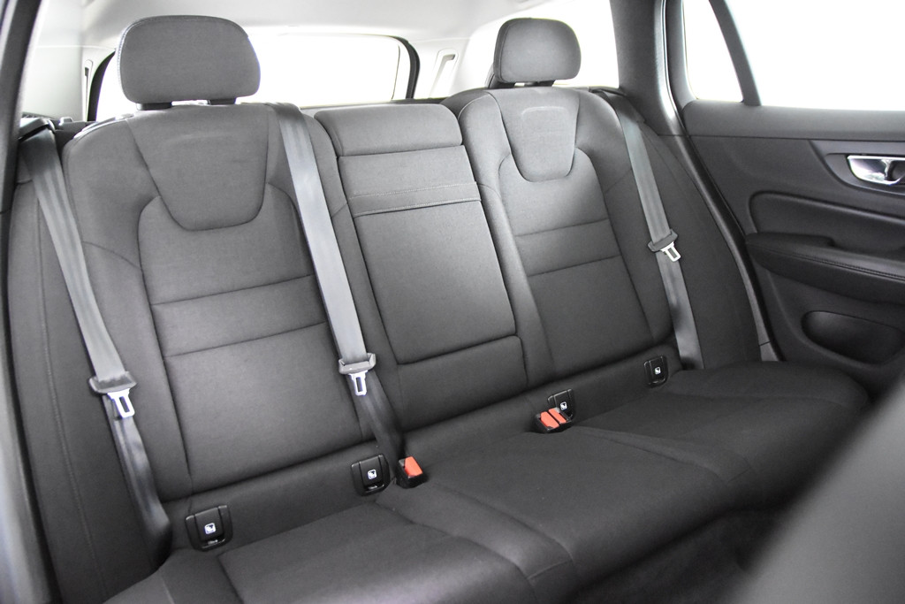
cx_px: 452
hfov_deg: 70.4
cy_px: 302
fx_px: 641
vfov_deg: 50.4
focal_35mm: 26
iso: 10000
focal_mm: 17
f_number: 2.8
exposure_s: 1/25
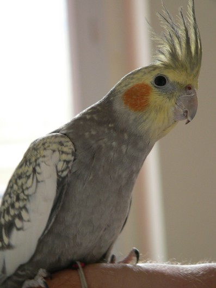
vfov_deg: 18.4
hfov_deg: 13.8
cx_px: 108
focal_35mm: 107
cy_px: 144
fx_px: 890
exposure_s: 1/10
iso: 200
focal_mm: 17.9
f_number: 2.8
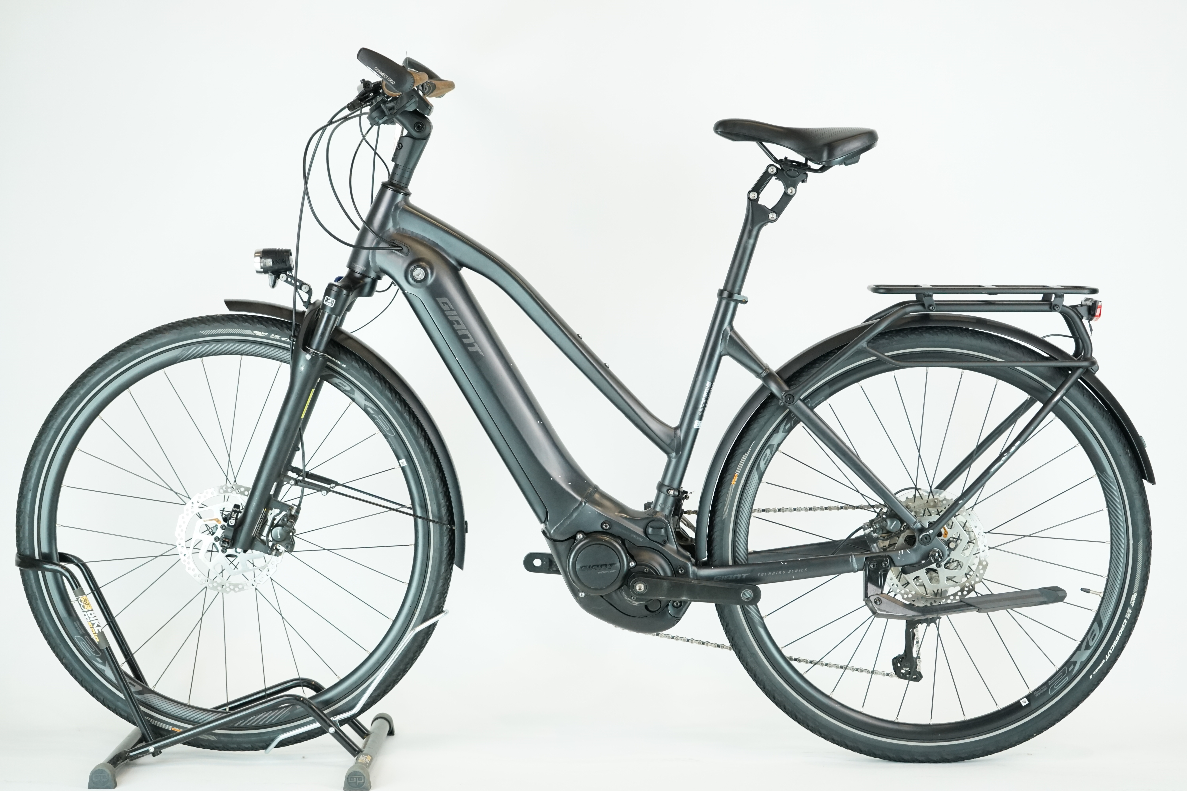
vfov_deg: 19.5
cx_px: 594
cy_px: 396
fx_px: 2308
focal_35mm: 70
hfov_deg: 28.8
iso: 2000
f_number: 5.6
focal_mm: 70
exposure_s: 1/200
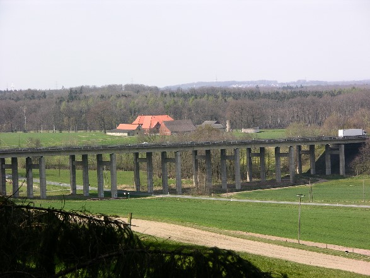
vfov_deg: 9.3
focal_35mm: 160
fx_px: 1710
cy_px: 139
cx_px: 185
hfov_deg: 12.4
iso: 50
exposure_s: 1/175
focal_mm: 41.1
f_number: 5.6
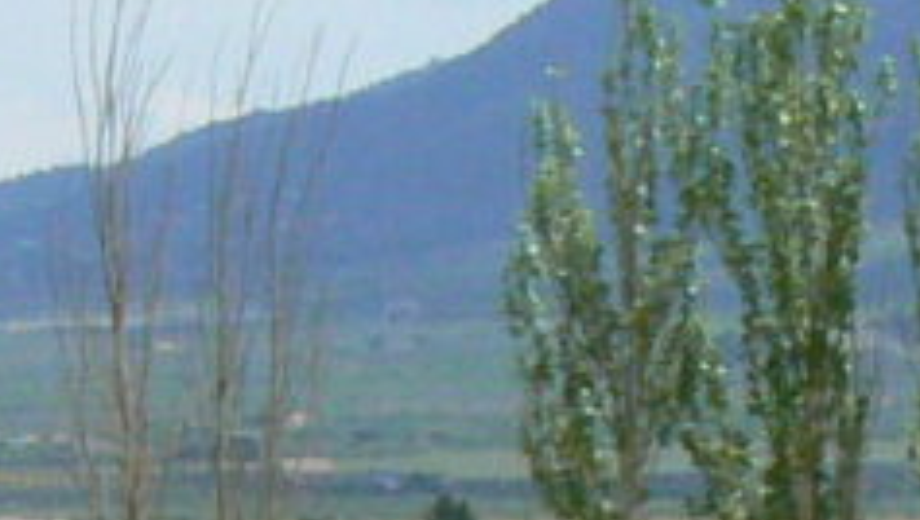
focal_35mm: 436
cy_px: 1203
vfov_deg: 2.8
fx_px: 10649
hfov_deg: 4.9
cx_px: 27
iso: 200
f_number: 8
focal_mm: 12
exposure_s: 1/500
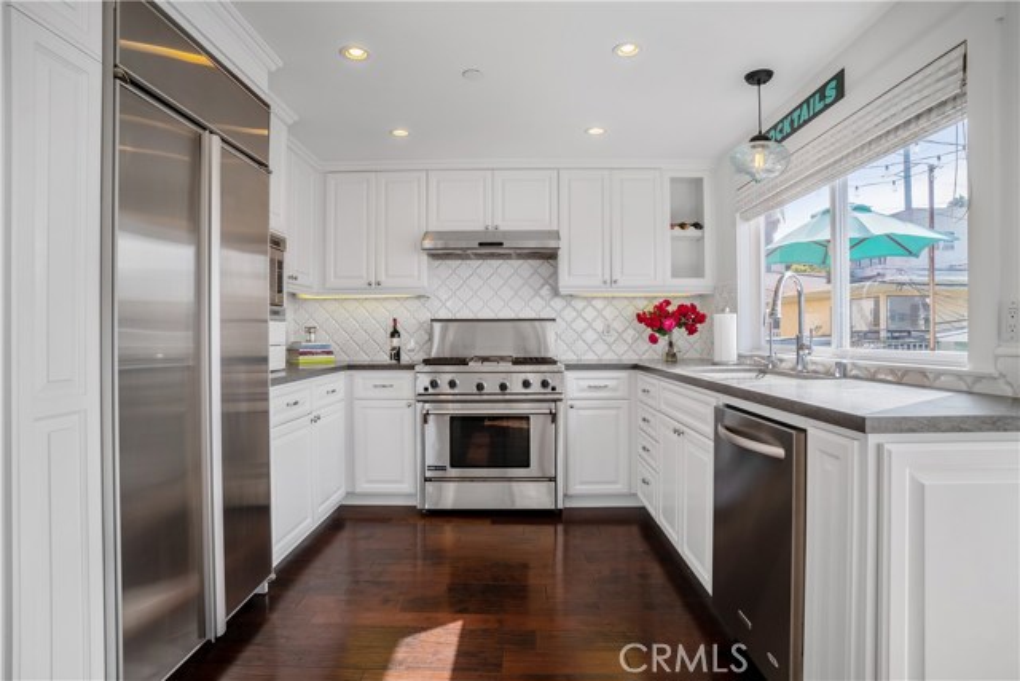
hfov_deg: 90.0
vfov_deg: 67.4
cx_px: 510
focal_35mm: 18
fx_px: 510
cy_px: 340
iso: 200
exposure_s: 1/320
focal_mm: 18
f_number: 8
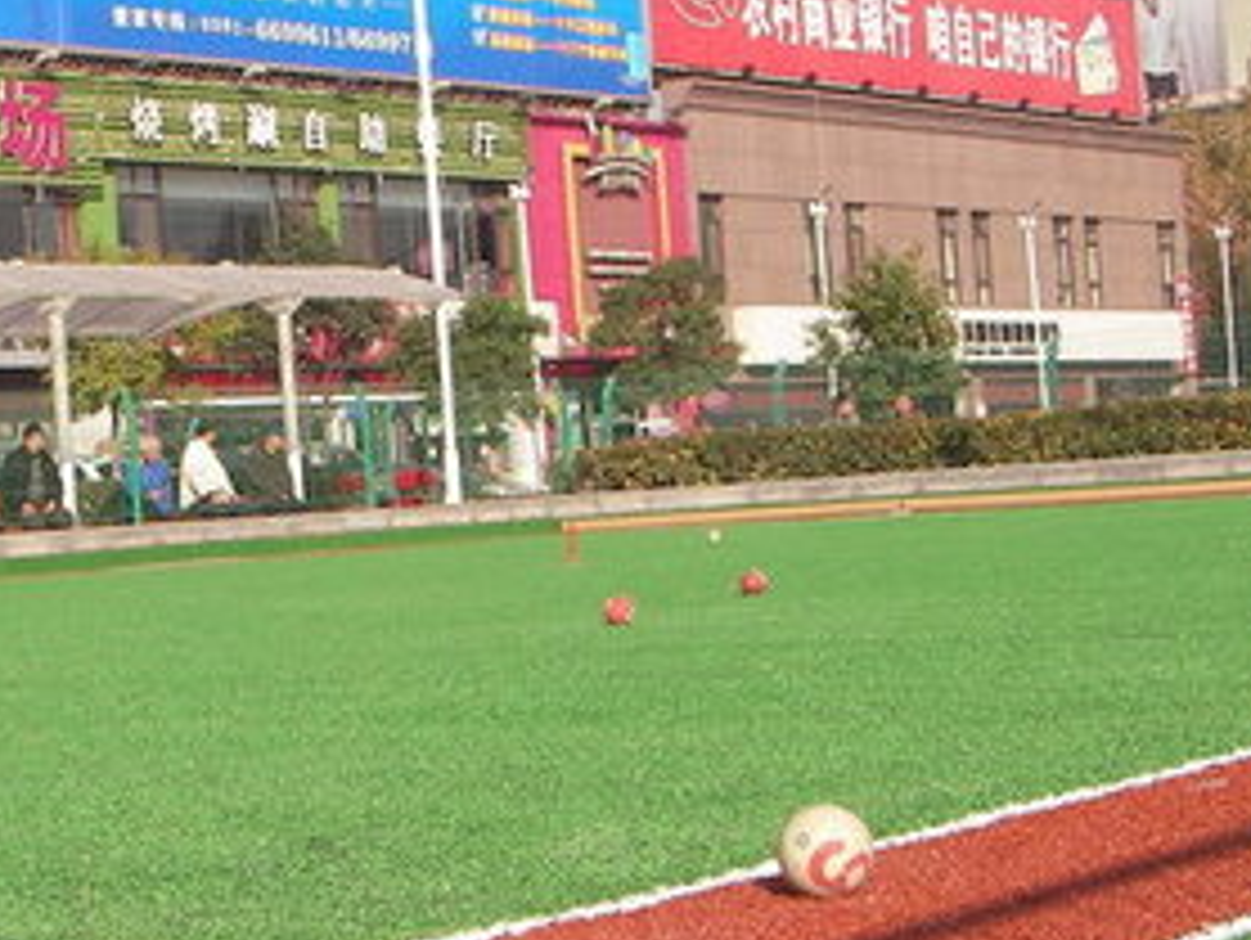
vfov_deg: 18.0
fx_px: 2966
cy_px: 567
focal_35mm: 82
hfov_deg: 23.4
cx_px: 220
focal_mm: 6.3
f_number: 6.6
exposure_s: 1/206
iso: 50
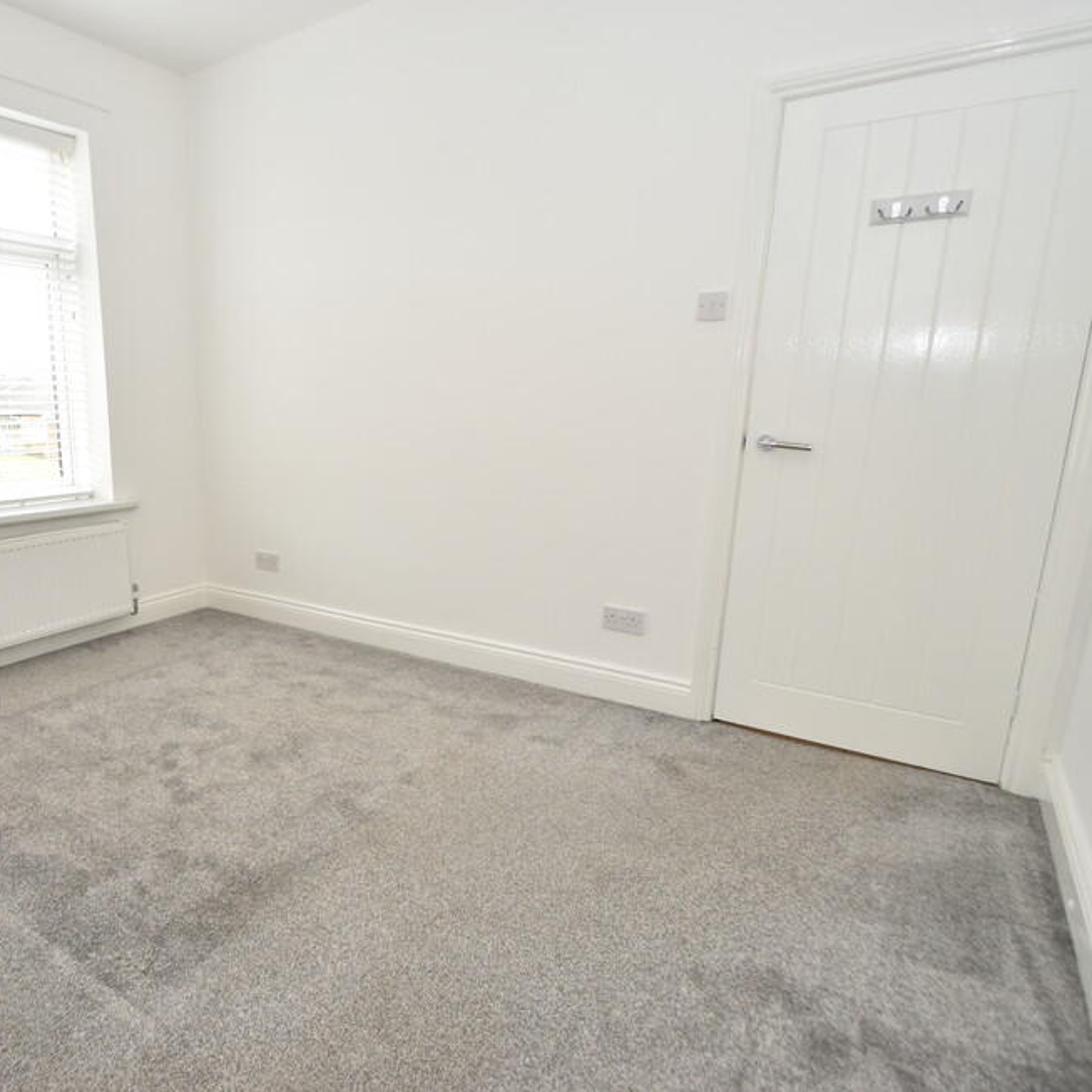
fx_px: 714
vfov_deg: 74.8
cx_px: 329
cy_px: 544
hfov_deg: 71.7
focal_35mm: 20
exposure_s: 1/125
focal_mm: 10
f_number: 5.6
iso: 720
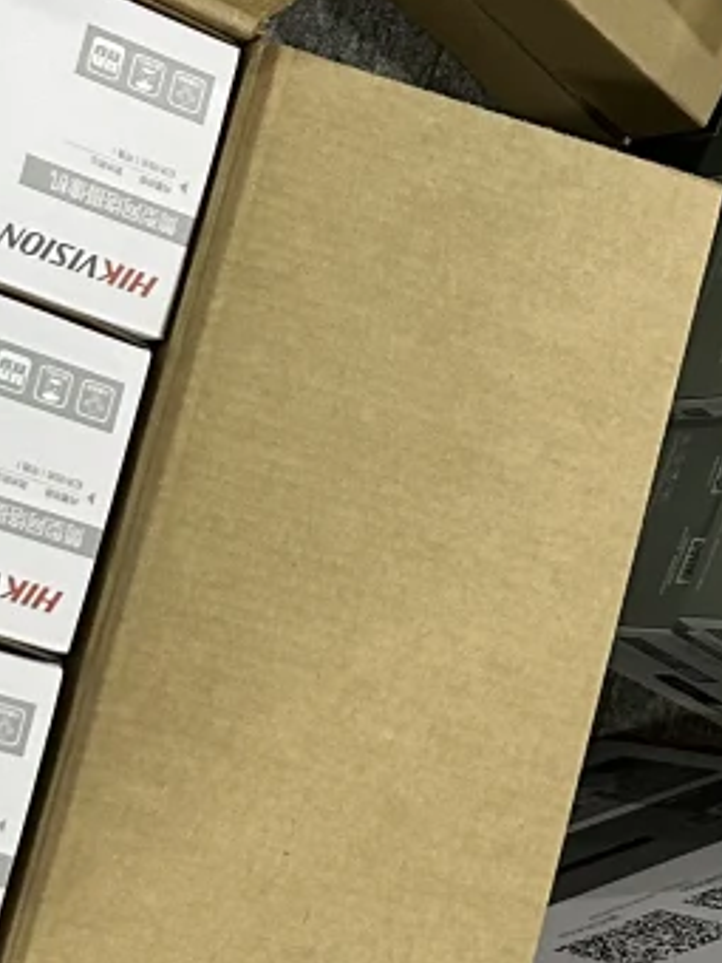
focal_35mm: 110
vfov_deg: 17.9
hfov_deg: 13.5
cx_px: 362
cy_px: 399
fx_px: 3059
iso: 250
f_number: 1.5
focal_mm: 5.7
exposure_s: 1/50
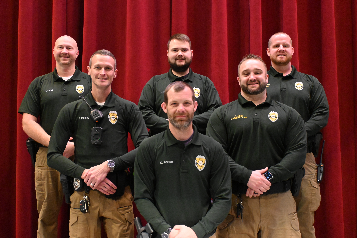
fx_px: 446
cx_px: 178
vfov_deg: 29.9
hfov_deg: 43.6
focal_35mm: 45
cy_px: 119
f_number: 4.8
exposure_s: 1/60
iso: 5000
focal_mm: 30
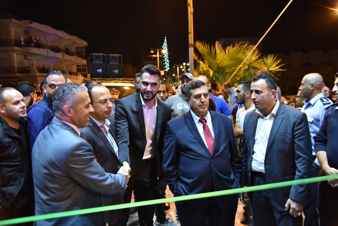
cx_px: 169
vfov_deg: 41.1
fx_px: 300
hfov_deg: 58.7
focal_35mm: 32
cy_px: 113
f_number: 4
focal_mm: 32
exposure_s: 1/30
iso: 3200
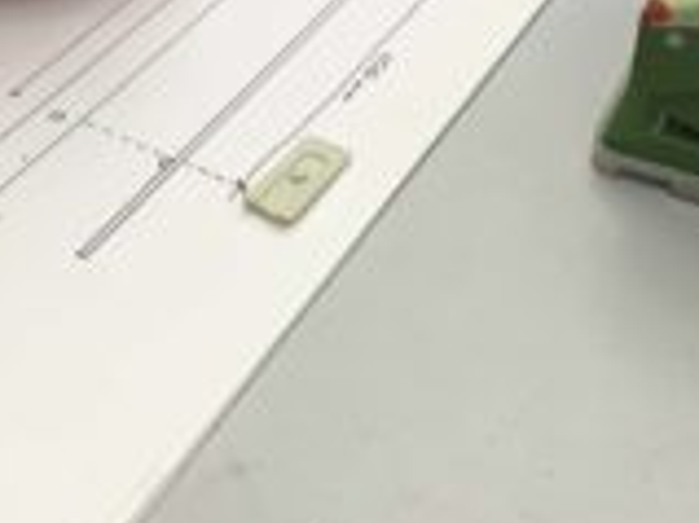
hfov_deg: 26.7
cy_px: -53
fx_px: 1473
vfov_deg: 19.3
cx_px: 308
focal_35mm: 73
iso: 160
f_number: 2.2
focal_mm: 4.15
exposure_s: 1/33
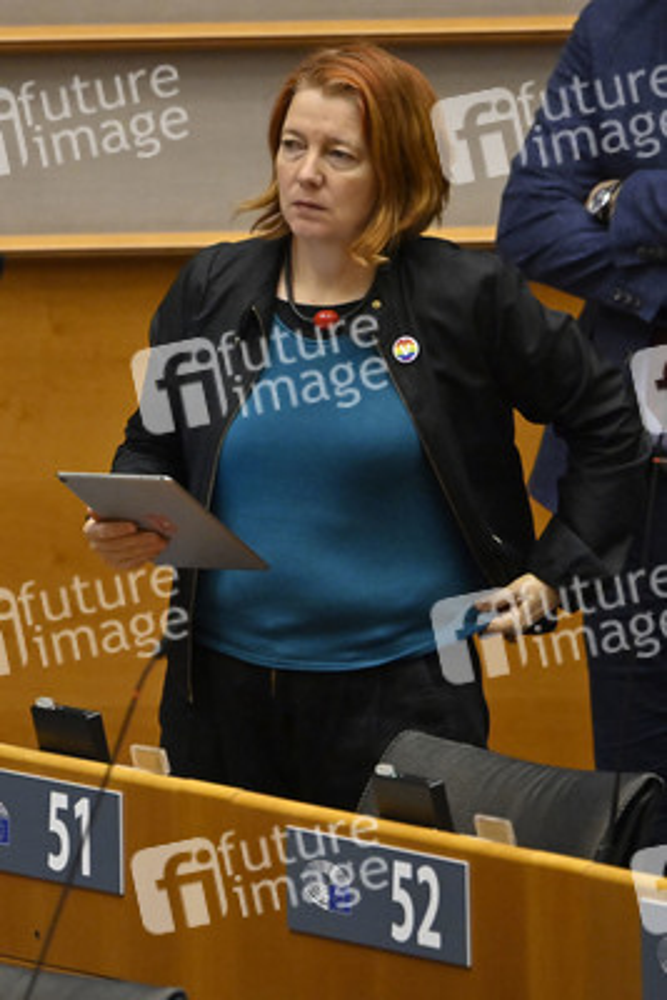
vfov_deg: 3.4
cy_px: 500
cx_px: 334
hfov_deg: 2.3
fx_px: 16659
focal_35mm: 600
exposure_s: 1/640
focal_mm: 600
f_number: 6.3
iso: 5000
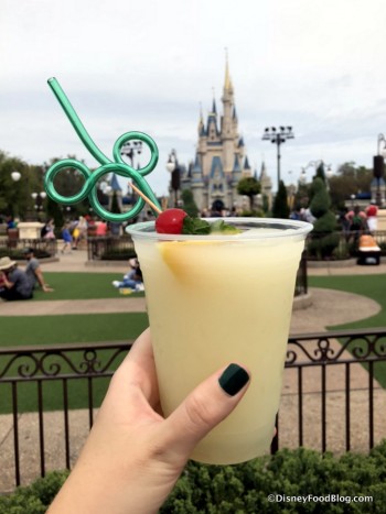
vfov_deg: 63.5
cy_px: 257
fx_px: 416
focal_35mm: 28
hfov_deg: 49.7
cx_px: 193
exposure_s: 1/3247
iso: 20
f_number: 1.8
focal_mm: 3.99
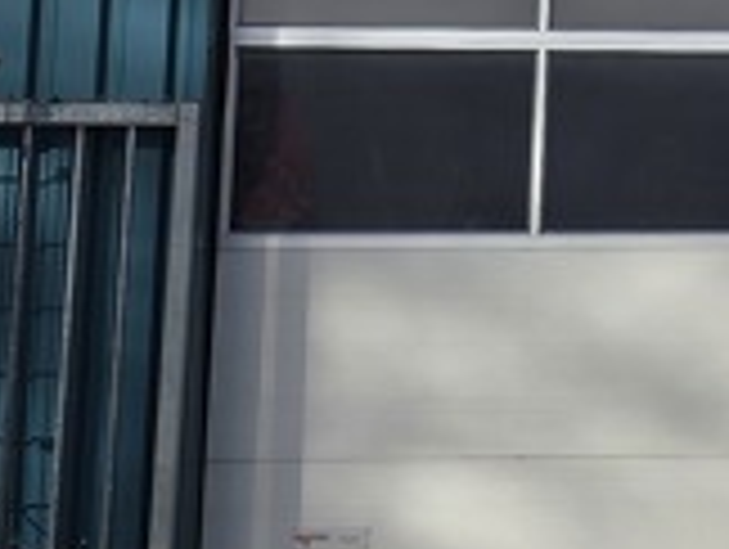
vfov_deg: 10.1
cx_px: 1251
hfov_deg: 12.6
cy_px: -122
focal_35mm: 145
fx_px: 3058
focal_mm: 6.3
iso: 12
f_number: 1.7
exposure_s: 1/1030
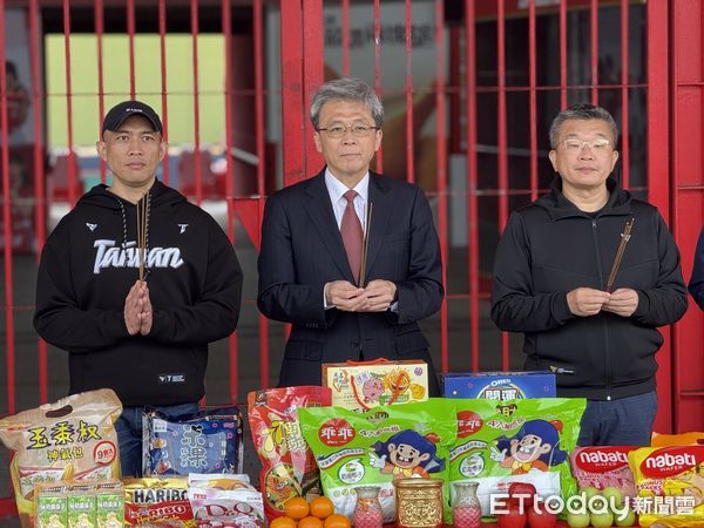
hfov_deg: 16.4
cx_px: 352
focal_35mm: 120
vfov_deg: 12.3
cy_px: 264
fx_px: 2440
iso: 200
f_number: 2.8
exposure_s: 1/99
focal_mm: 15.66
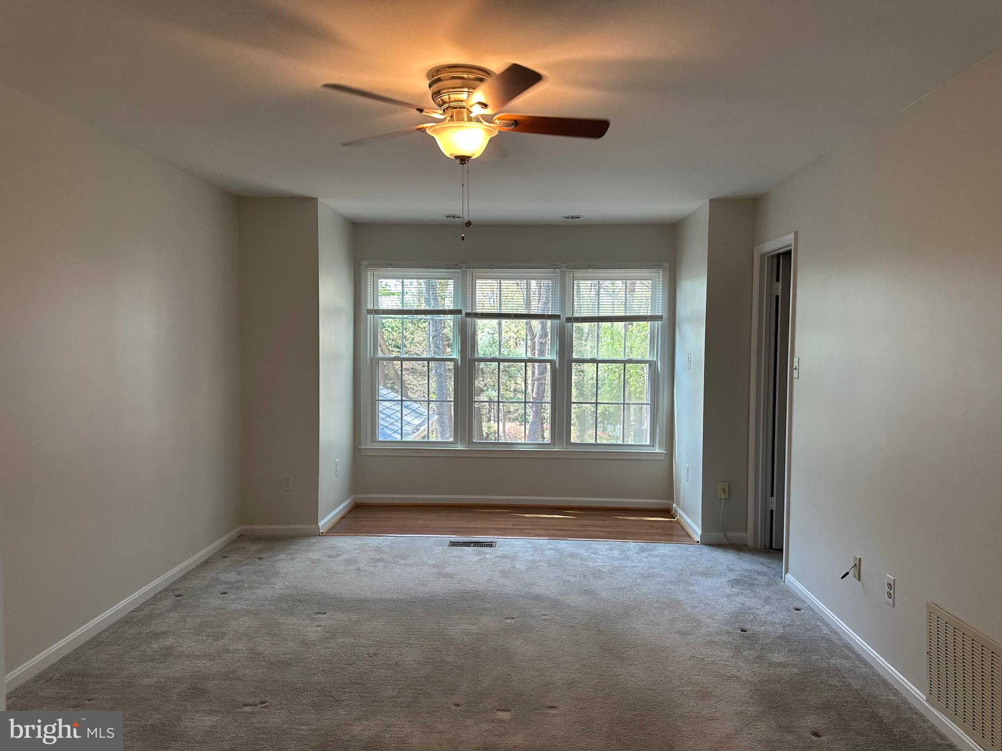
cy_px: 376
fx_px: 695
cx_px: 501
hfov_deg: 71.6
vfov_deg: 56.8
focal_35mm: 24
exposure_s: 1/120
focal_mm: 6.86
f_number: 1.78
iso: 125
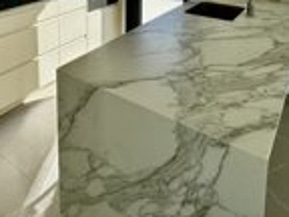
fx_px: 292
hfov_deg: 51.7
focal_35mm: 35
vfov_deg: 34.1
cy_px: -32
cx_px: 98
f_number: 2.2
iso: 50
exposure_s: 1/831
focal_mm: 2.22
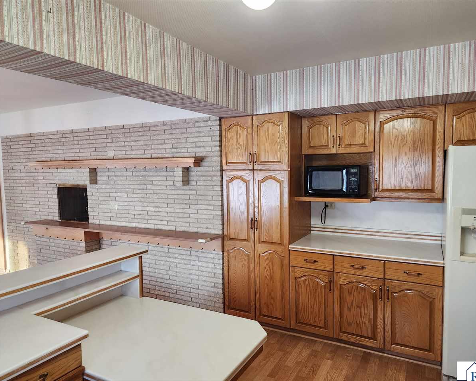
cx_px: 252
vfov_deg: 58.8
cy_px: 190
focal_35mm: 24
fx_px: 338
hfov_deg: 70.2
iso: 320
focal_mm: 5.4
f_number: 1.8
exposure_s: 1/120
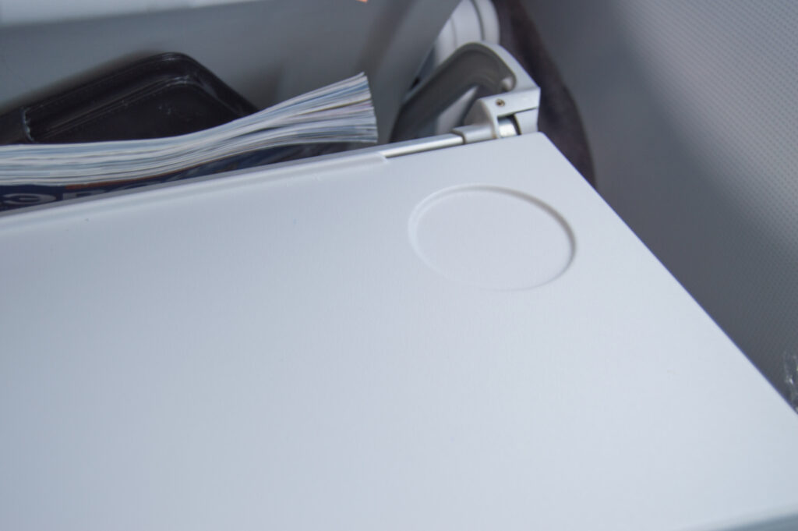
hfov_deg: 43.6
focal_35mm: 45
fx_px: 997
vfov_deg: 29.8
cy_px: 266
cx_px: 399
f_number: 4.5
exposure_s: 1/6
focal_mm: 30
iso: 200
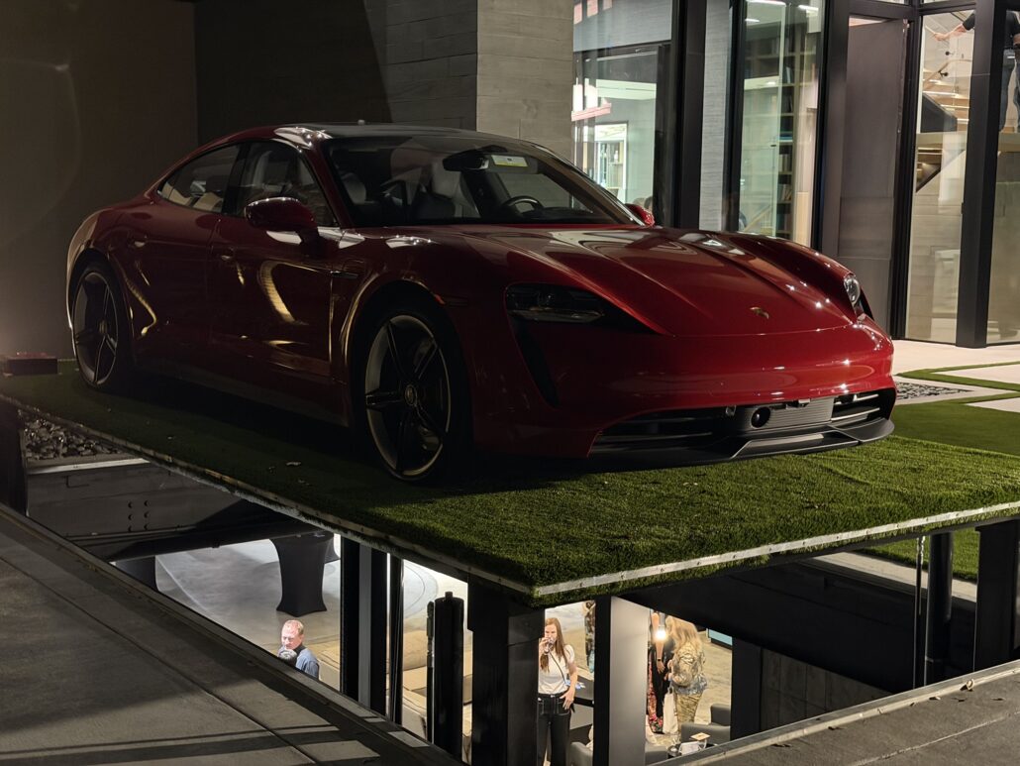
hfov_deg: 39.6
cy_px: 383
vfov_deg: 30.3
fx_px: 1415
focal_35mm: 48
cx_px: 510
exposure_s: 1/20
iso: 800
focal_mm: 6.76
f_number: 1.78
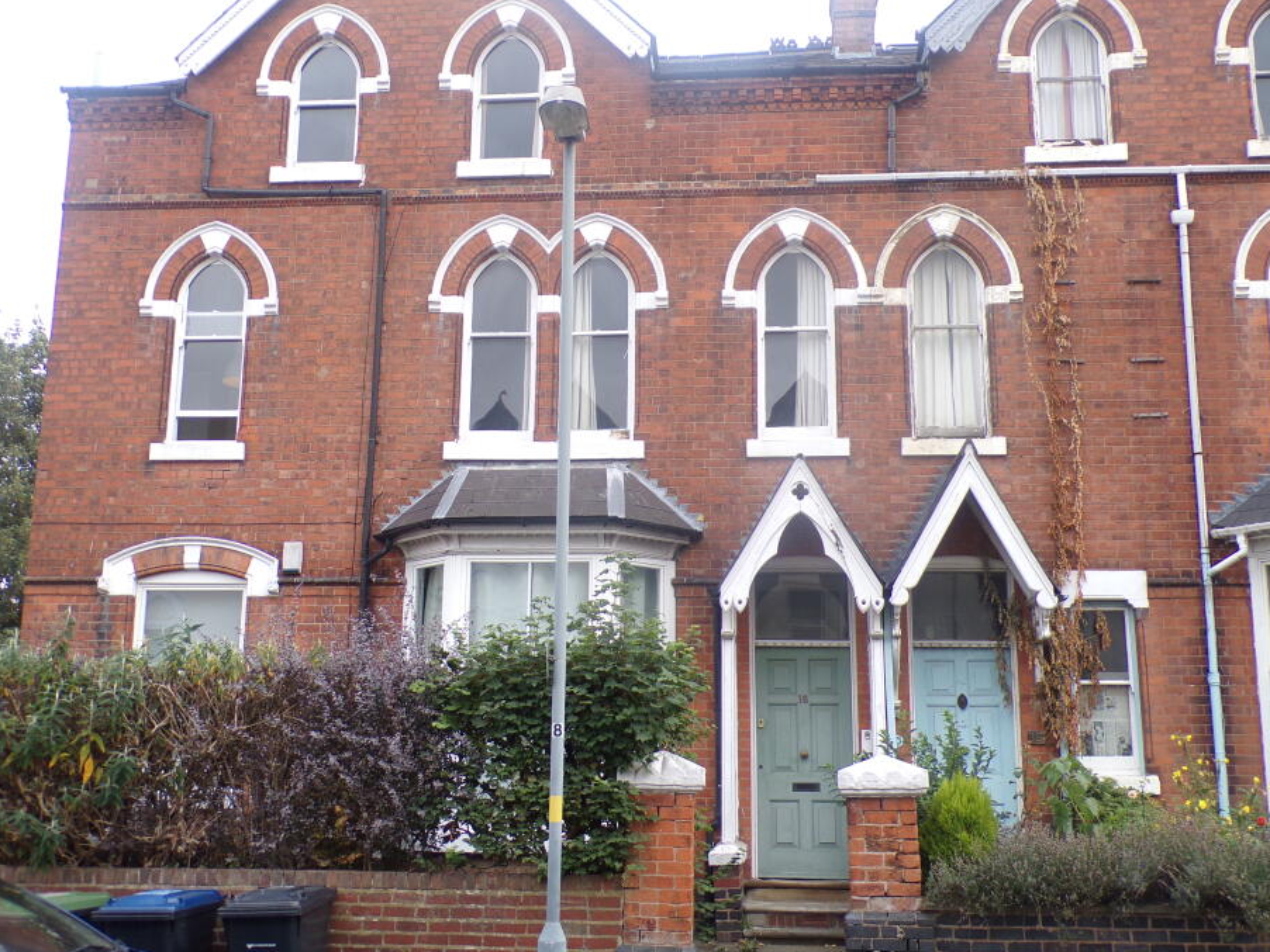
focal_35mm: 42
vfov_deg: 34.3
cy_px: 426
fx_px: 1541
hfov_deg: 44.8
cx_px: 605
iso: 80
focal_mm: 6.6
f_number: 3.3
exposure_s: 1/300
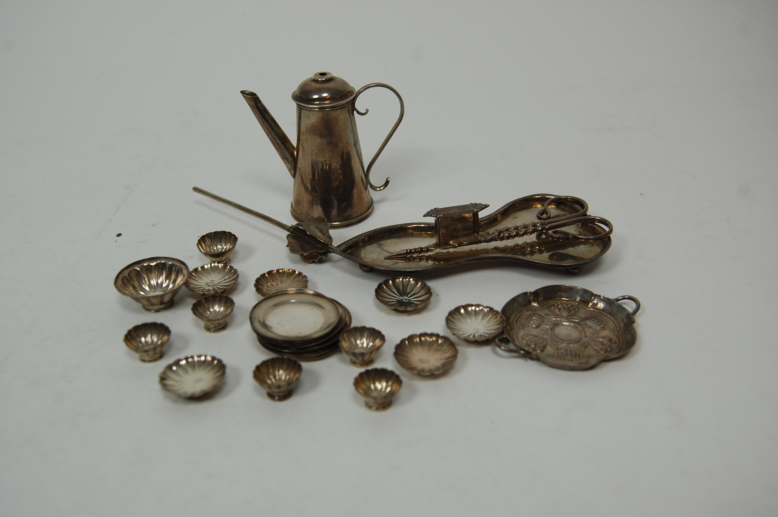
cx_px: 389
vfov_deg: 34.1
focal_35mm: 39
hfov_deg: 49.6
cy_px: 258
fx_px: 842
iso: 280
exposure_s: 1/125
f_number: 5.6
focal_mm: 26
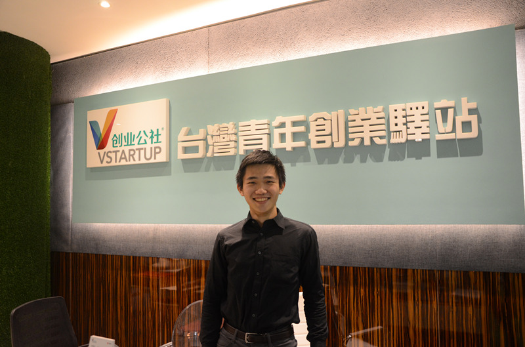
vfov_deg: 41.5
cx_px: 262
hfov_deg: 59.6
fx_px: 458
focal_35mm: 32
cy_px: 174
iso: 1250
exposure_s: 1/25
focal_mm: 21
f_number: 4.5
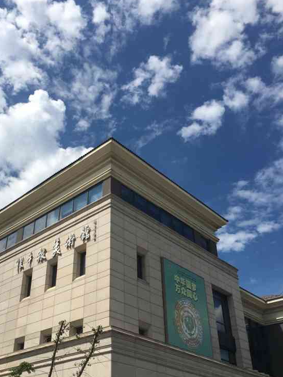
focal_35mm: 37
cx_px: 104
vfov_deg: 49.8
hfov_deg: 38.4
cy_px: 228
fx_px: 403
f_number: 2.2
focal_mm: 4.15
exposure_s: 1/3663
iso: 25
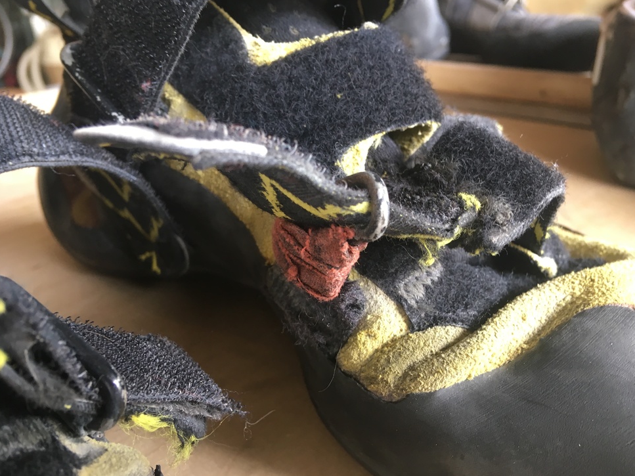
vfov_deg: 46.8
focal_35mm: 30
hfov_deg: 60.0
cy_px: 240
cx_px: 319
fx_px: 550
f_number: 2.2
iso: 64
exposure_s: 1/30
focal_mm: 4.15
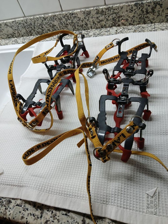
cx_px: 84
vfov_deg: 67.3
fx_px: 168
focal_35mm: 26
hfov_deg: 53.1
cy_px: 112
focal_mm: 3.98
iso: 32
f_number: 1.8
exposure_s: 1/50
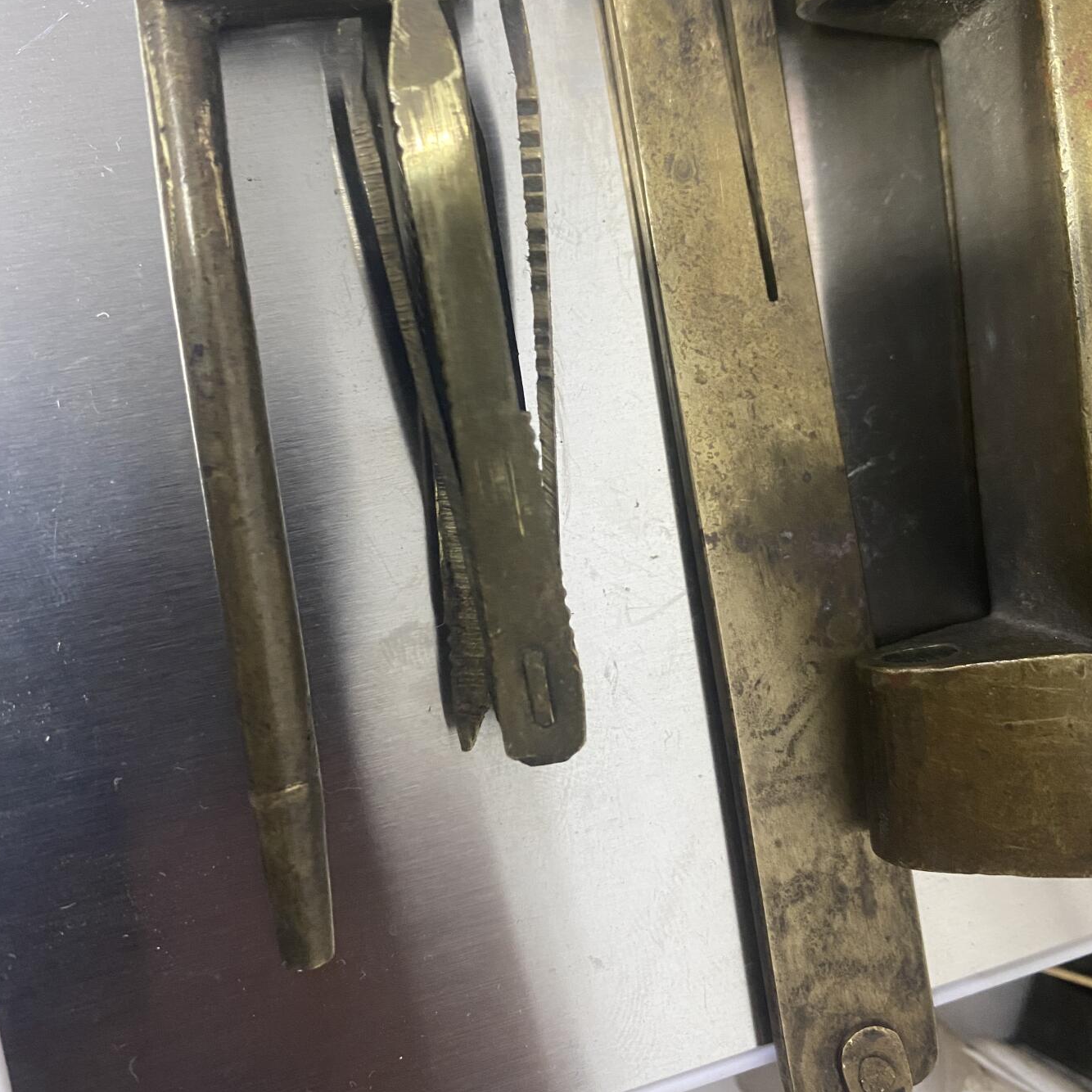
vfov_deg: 52.4
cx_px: 545
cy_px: 469
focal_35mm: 31
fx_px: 1106
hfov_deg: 52.5
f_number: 1.8
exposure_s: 1/50
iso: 320
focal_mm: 4.25
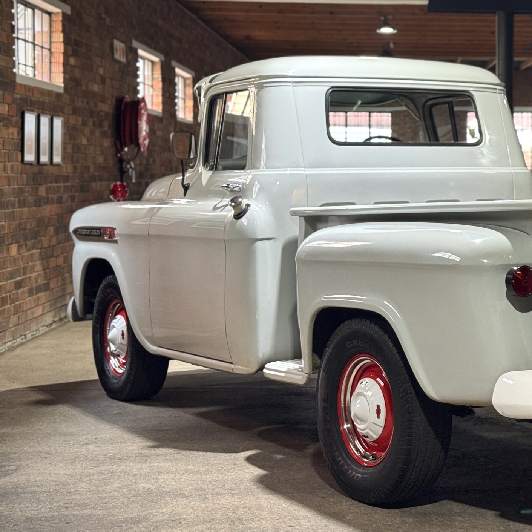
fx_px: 1339
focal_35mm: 77
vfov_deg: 22.4
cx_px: 460
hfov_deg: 22.0
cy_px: 196
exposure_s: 1/50
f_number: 1.78
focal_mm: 6.76
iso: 200
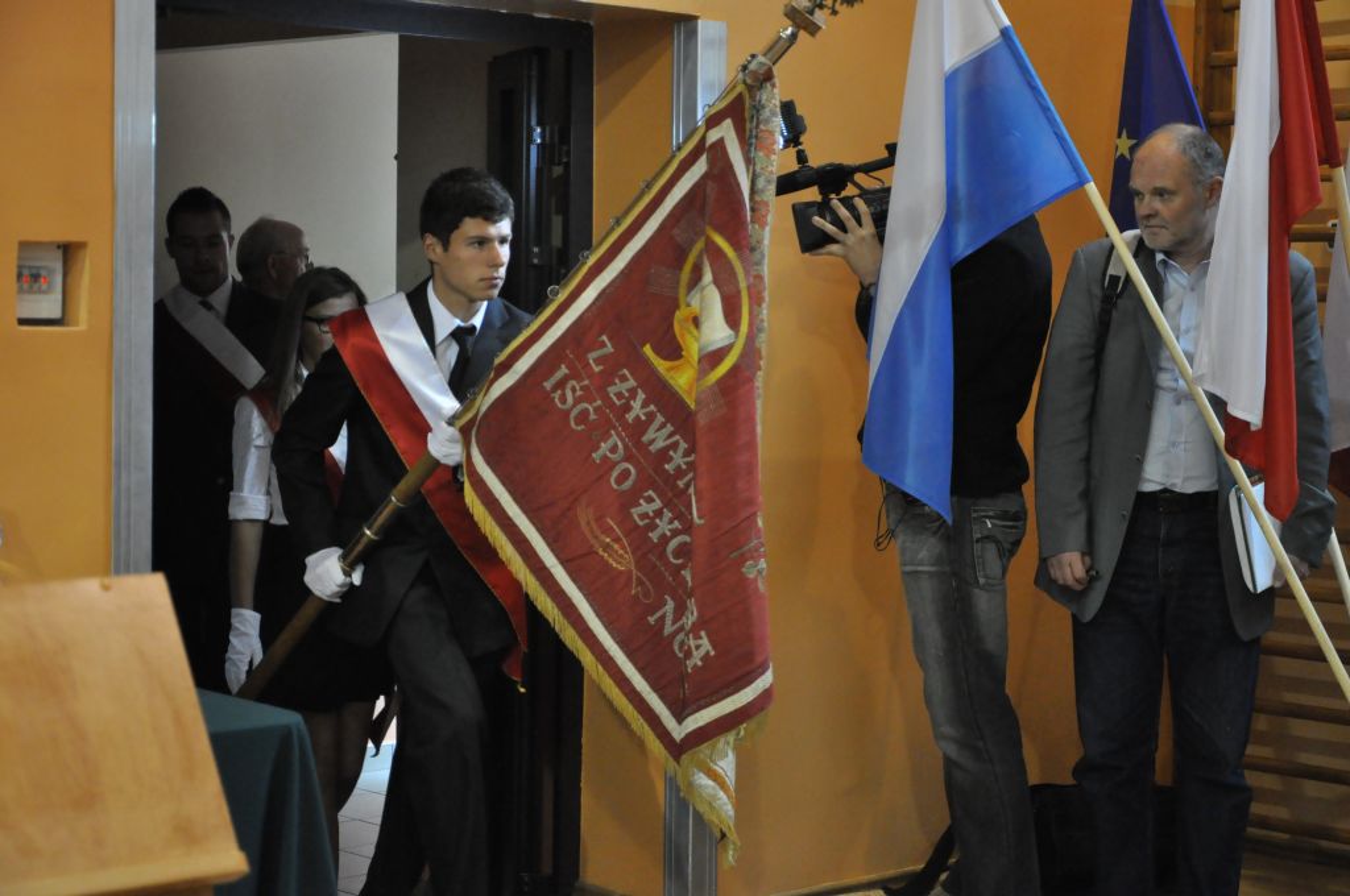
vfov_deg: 18.9
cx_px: 675
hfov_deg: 28.1
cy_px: 448
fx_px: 2697
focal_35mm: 72
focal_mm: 48
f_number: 4.8
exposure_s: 1/200
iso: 2000
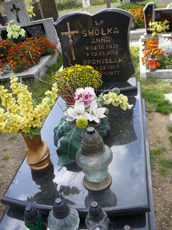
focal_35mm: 35
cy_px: 115
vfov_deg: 52.6
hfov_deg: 40.7
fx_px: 232
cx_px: 86
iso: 80
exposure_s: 1/320
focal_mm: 5.2
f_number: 2.8
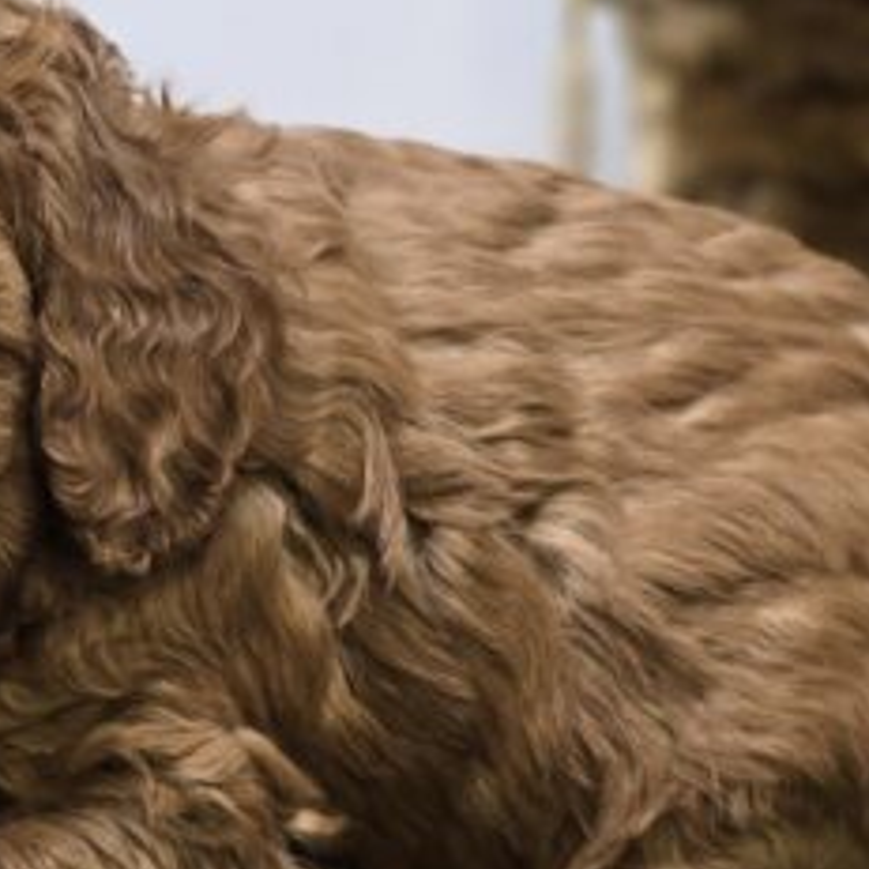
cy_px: 538
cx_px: 282
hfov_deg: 19.2
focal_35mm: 90
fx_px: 2556
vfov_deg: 19.3
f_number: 1.7
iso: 64
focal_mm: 6.3
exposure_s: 1/120
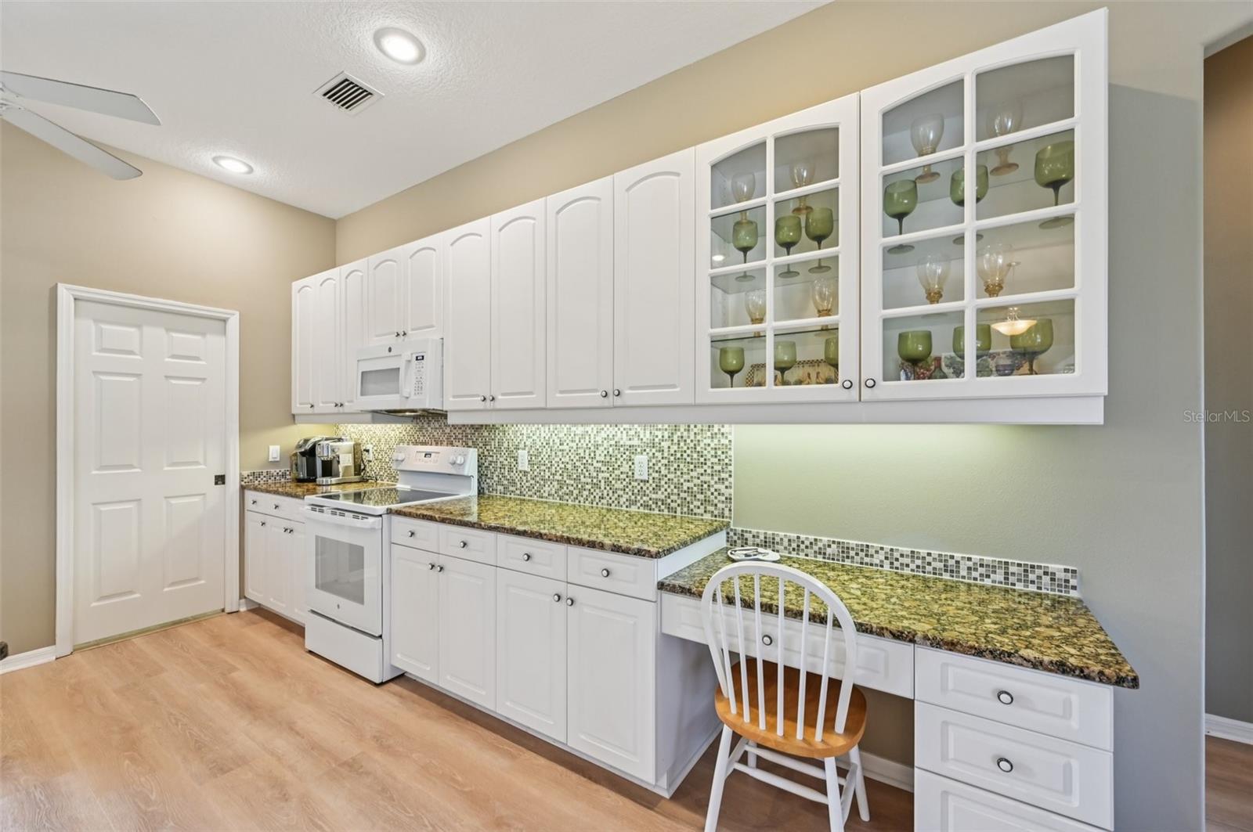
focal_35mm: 14
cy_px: 416
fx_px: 487
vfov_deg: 81.1
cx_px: 626
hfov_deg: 104.3
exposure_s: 1/25
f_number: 8
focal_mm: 14
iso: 400
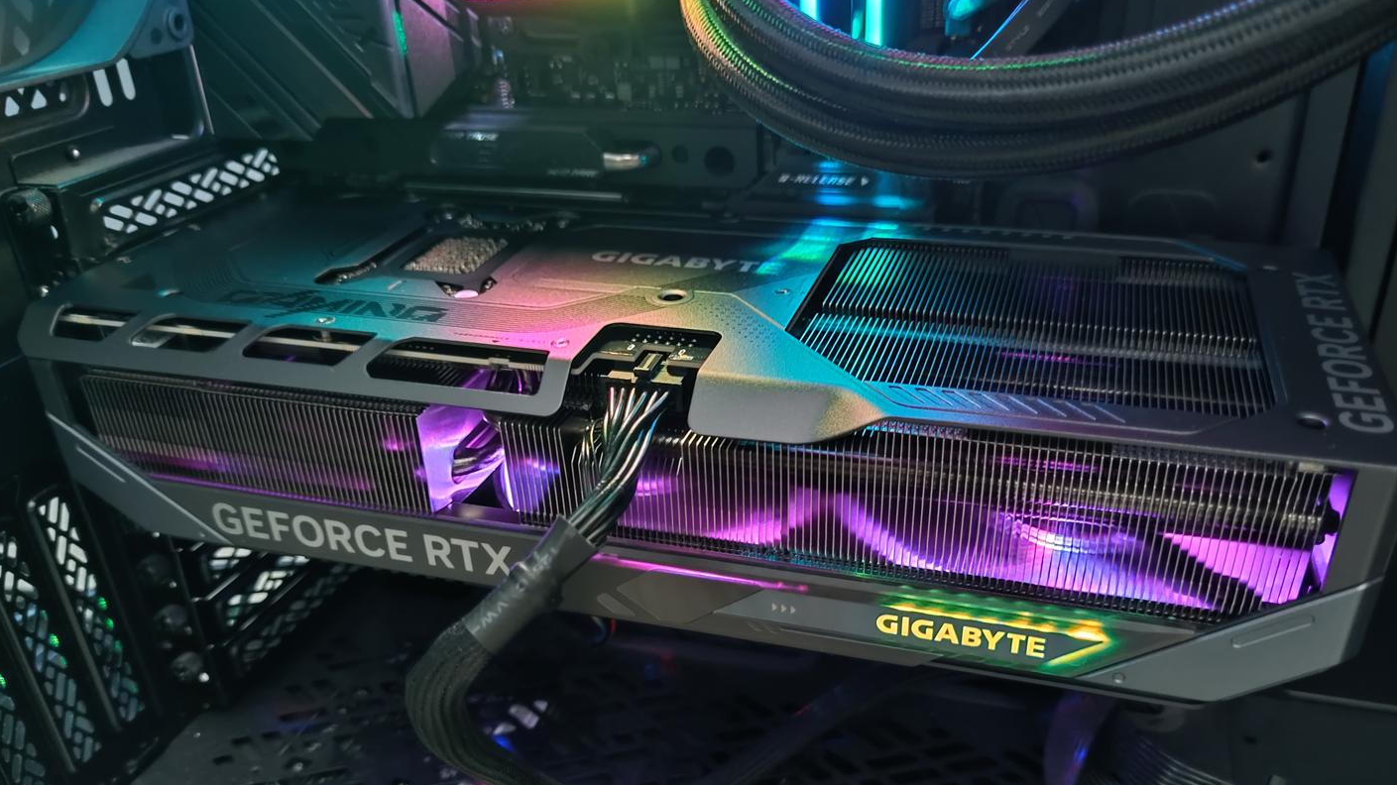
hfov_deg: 66.0
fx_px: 1074
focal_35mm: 29
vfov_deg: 39.9
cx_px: 738
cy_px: 492
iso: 777
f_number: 1.85
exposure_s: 1/6
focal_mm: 6.78
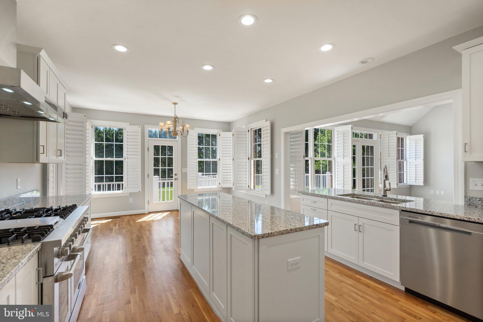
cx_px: 242
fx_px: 215
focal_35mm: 16
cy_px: 161
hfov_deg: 96.7
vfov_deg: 73.7
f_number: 8
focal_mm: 16
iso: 500
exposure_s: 1/80
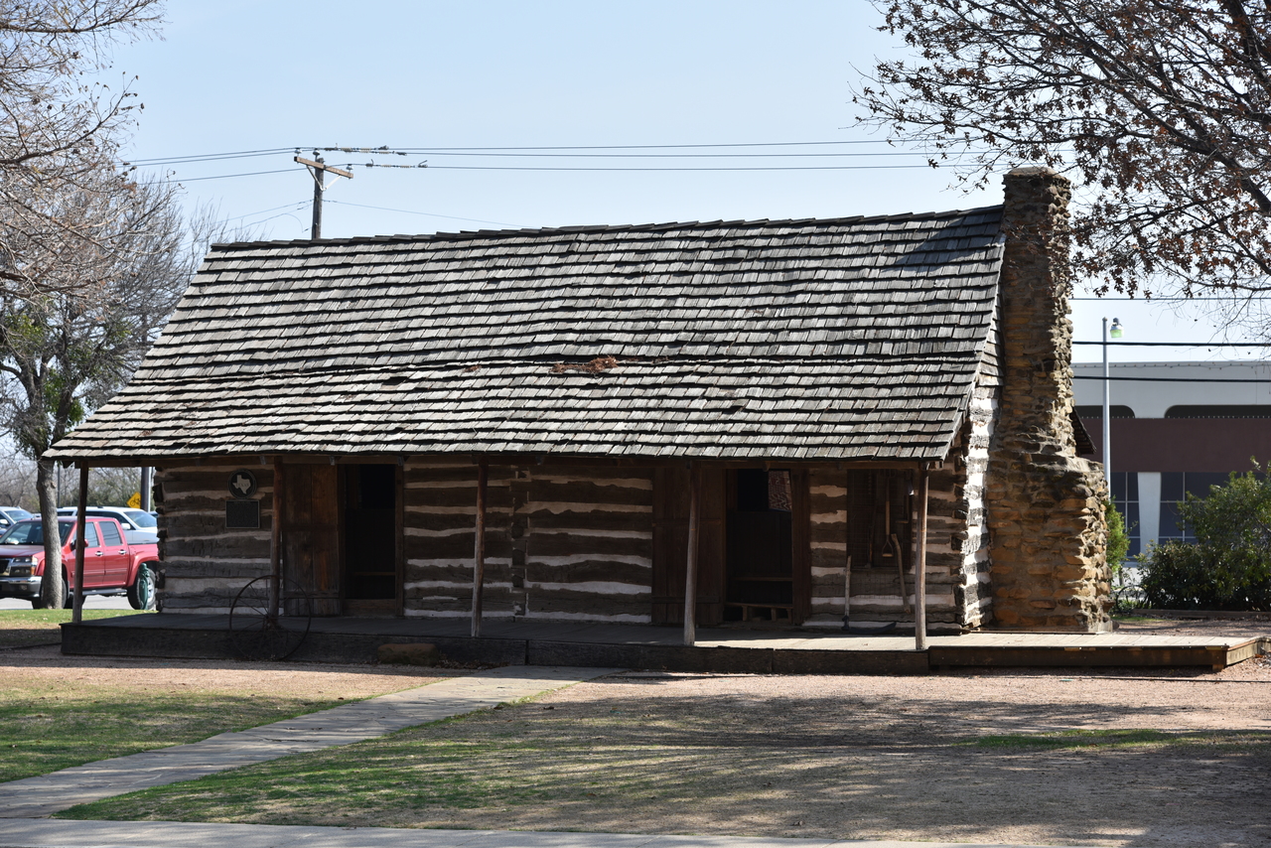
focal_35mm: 82
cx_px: 636
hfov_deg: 24.8
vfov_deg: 16.7
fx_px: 2896
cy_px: 424
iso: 100
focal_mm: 82
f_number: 7.1
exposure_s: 1/200
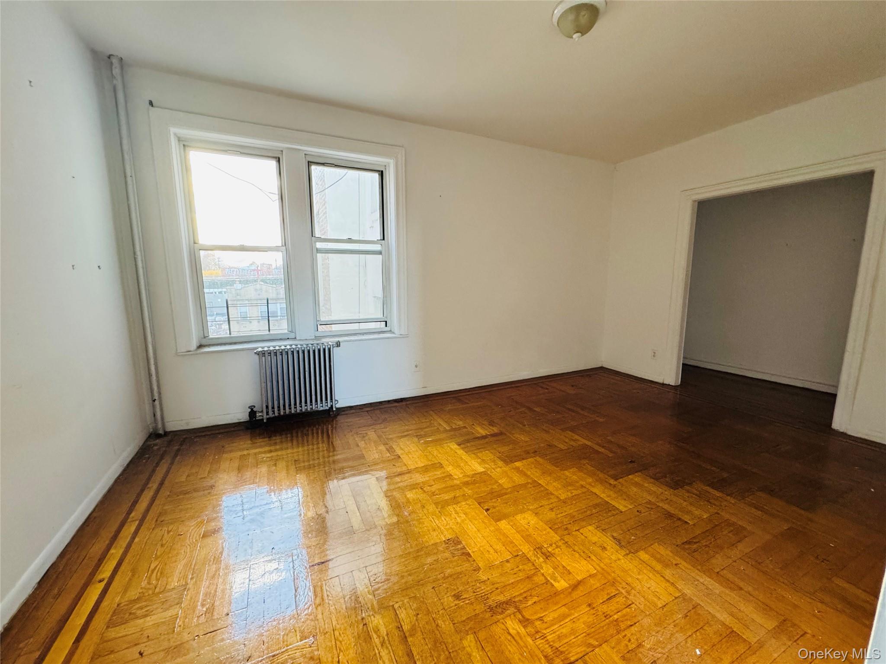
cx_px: 443
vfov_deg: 85.7
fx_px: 358
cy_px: 332
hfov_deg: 102.1
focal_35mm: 14
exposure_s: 1/98
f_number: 2.2
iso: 320
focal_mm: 2.22
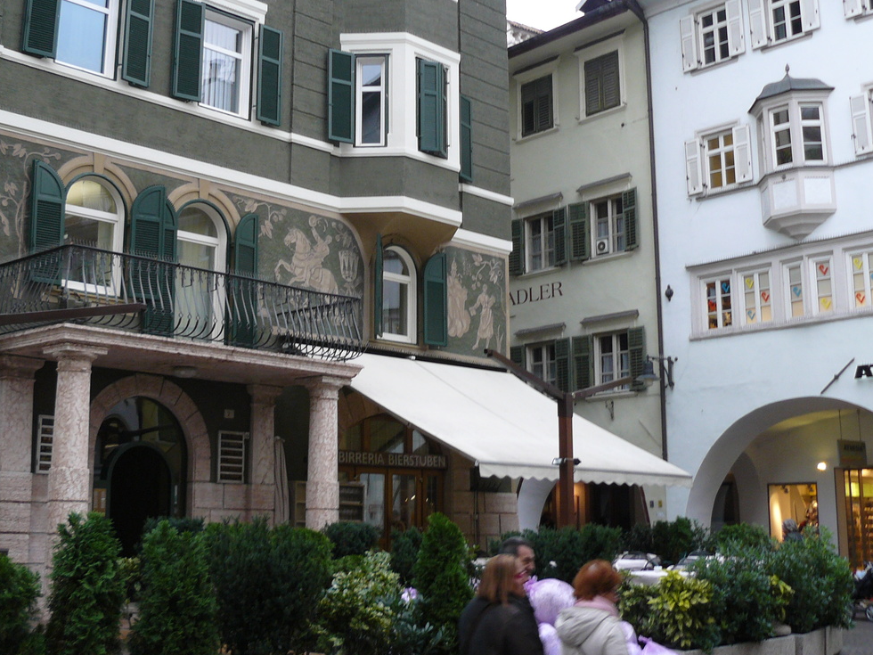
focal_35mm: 47
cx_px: 364
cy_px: 248
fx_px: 1185
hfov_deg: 40.3
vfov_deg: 30.8
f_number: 2.8
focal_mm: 6
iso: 100
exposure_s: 1/40
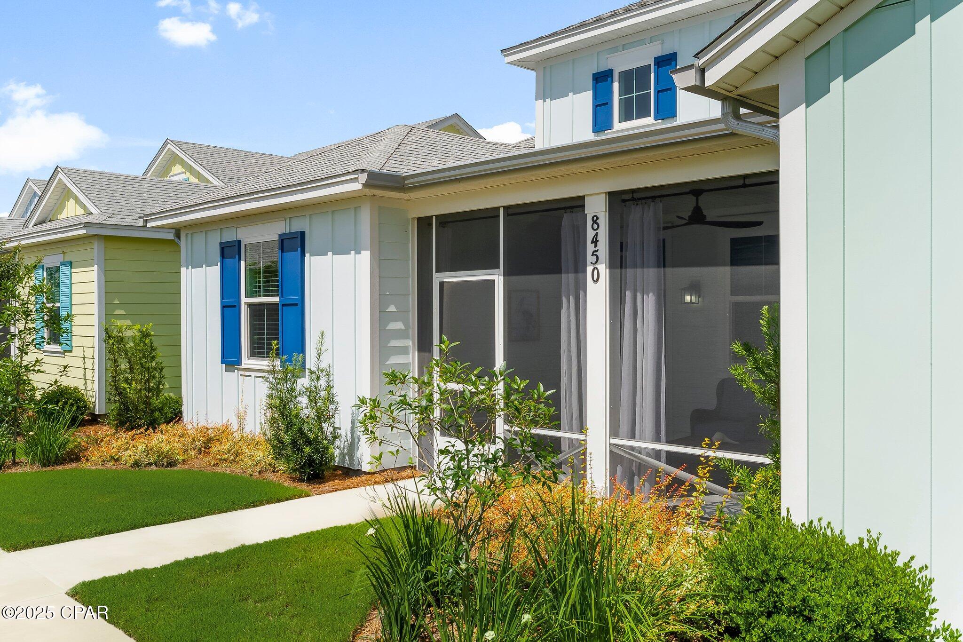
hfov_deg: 61.9
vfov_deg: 43.6
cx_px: 482
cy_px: 321
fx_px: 802
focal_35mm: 30
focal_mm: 20.3
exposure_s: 1/640
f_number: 8
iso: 400
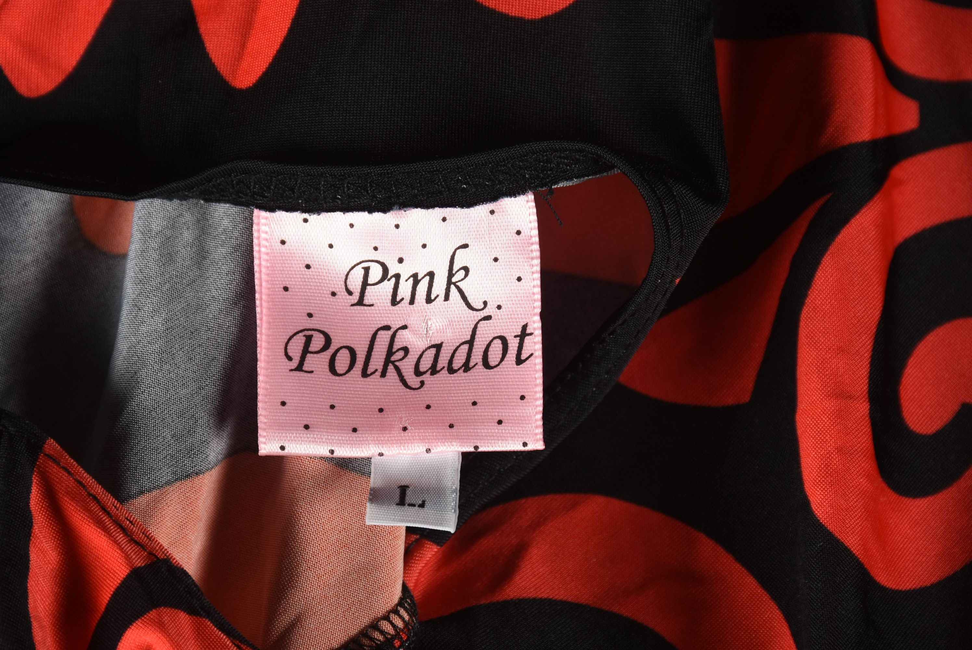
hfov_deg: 9.8
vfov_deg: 6.6
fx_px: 5674
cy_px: 325
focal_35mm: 210
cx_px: 486
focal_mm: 140
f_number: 11
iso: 200
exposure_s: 1/125
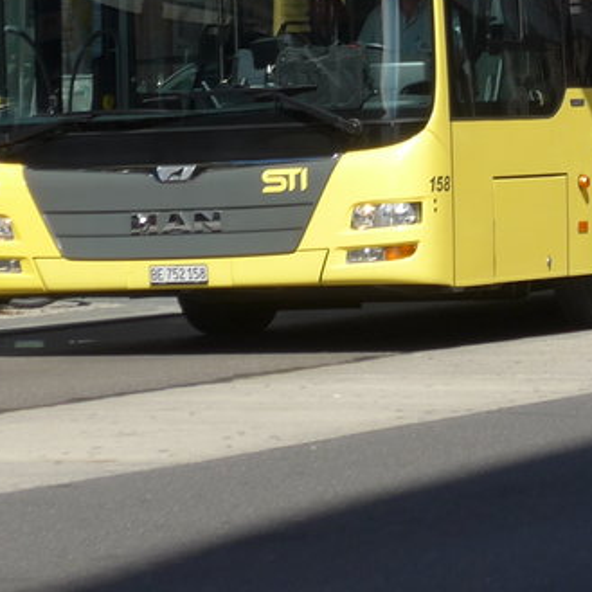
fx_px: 5611
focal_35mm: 290
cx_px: 590
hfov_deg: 6.0
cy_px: -110
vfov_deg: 6.0
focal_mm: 18
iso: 80
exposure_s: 1/500
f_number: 4.6
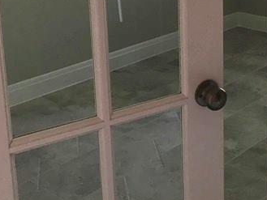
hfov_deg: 27.3
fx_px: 525
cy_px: -2
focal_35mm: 68
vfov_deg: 20.9
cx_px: 252
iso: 32
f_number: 1.8
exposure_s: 1/24
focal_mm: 3.99
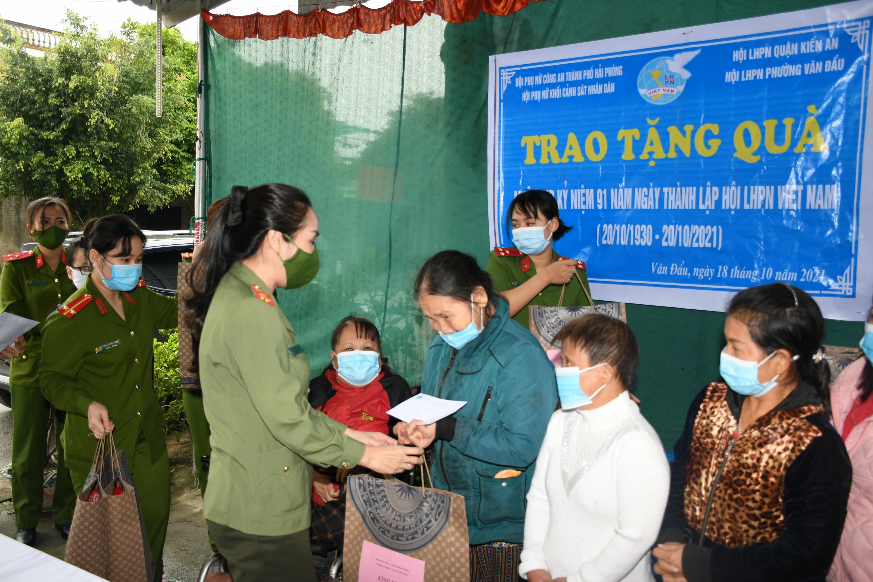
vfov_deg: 43.6
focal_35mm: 30
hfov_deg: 61.9
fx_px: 727
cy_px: 291
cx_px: 436
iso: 200
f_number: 4
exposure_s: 1/200
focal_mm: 20
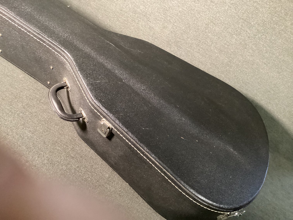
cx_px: 146
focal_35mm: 31
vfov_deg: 45.4
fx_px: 262
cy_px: 110
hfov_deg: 58.3
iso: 640
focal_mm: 3.3
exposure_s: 1/30
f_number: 2.4
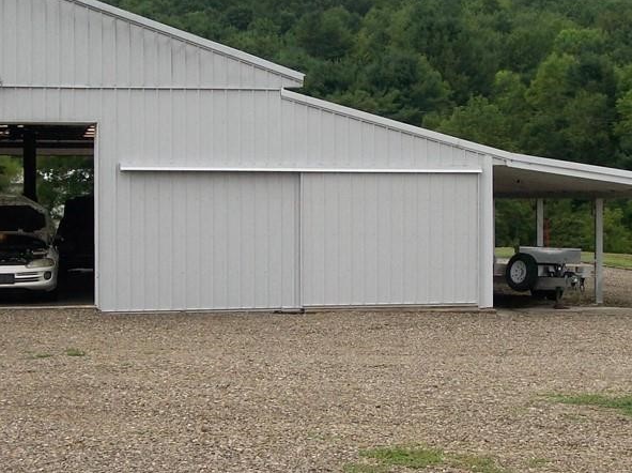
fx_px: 1423
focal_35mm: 78
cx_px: 324
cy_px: 217
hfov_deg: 25.0
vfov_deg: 18.9
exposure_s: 1/403
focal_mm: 7.6
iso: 80
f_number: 3
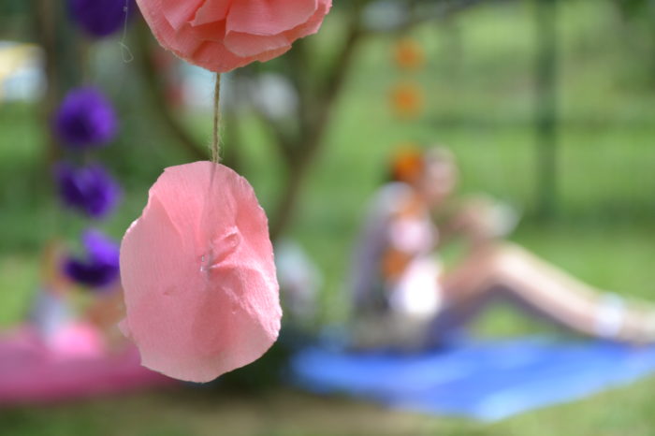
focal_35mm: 158
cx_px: 328
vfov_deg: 8.7
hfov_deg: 13.0
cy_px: 218
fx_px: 2864
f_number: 5.6
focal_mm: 105
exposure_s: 1/200
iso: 400
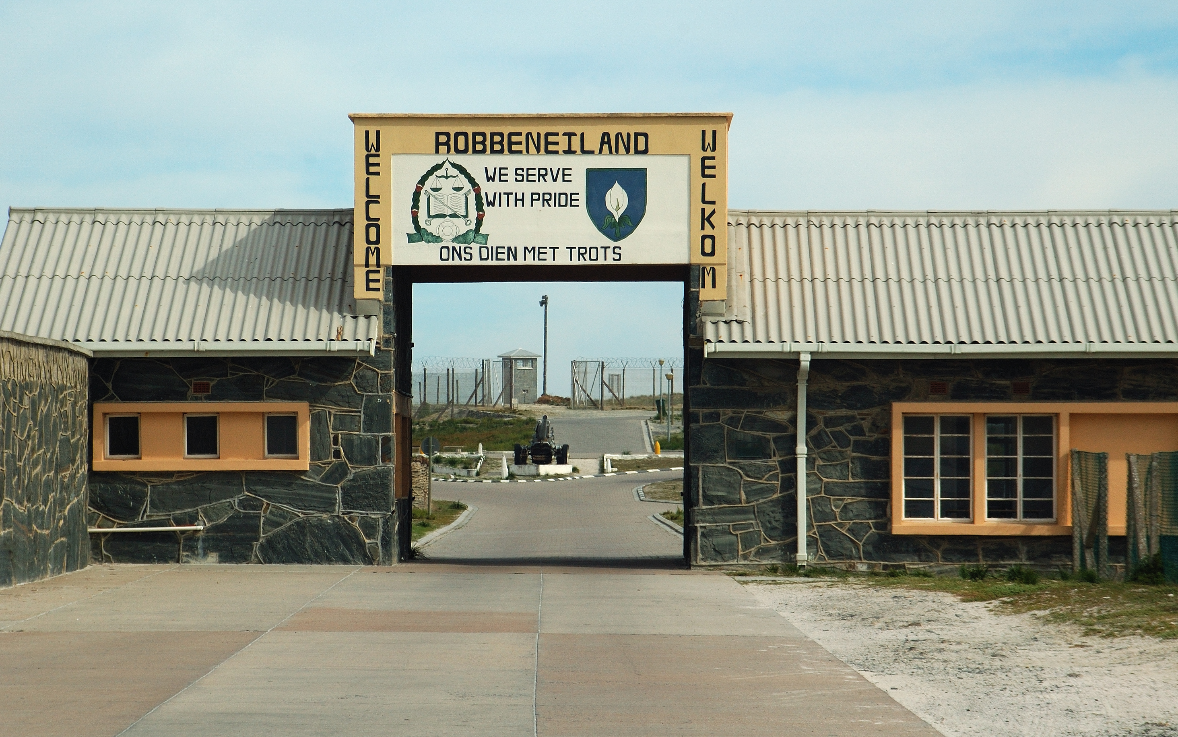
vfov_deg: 8.4
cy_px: 381
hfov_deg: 13.4
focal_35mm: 156
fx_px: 5009
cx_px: 597
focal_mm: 100
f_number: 9
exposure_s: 1/250
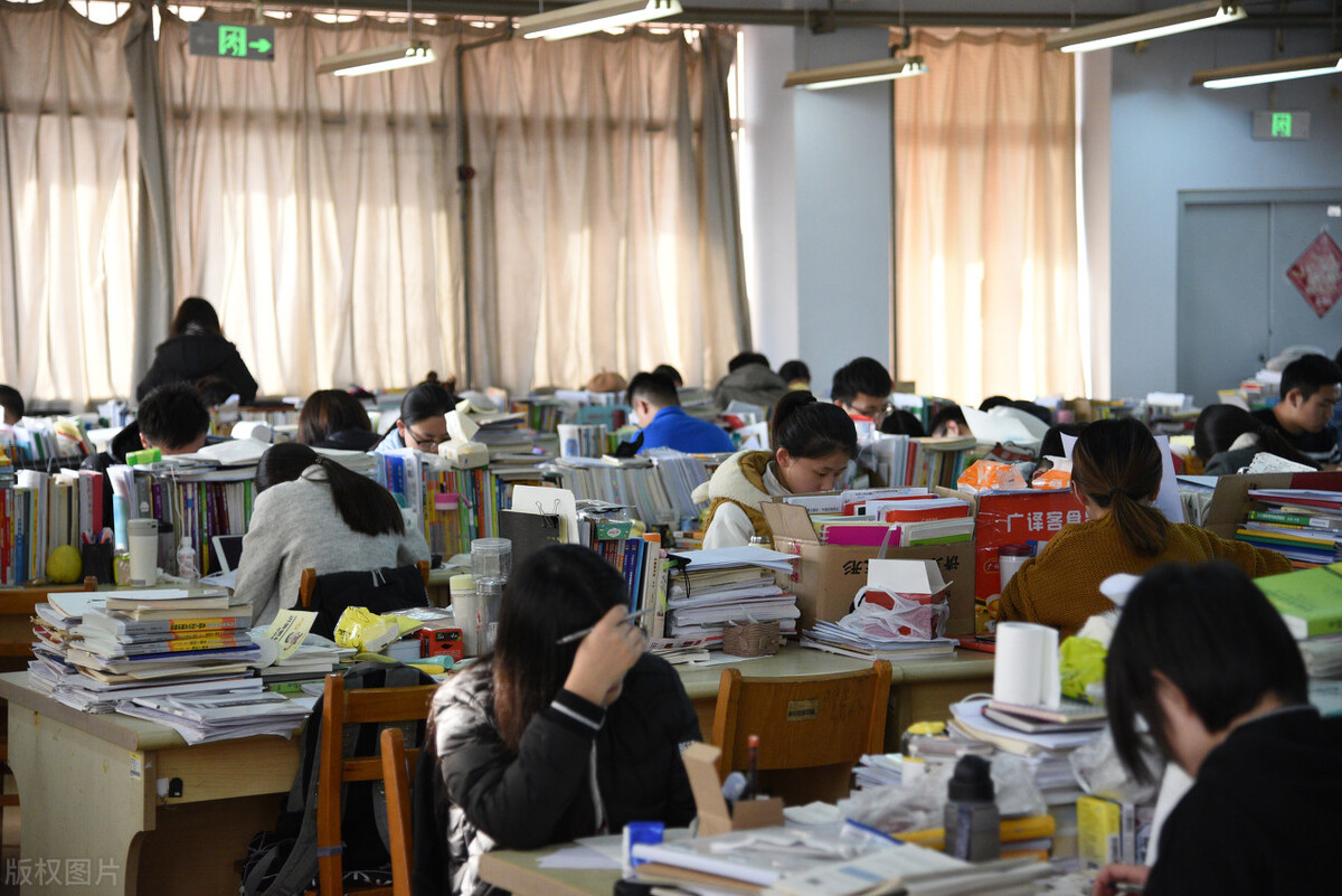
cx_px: 671
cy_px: 448
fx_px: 2909
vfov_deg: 17.5
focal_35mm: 78
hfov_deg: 26.0
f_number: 4
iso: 2500
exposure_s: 1/500
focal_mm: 78
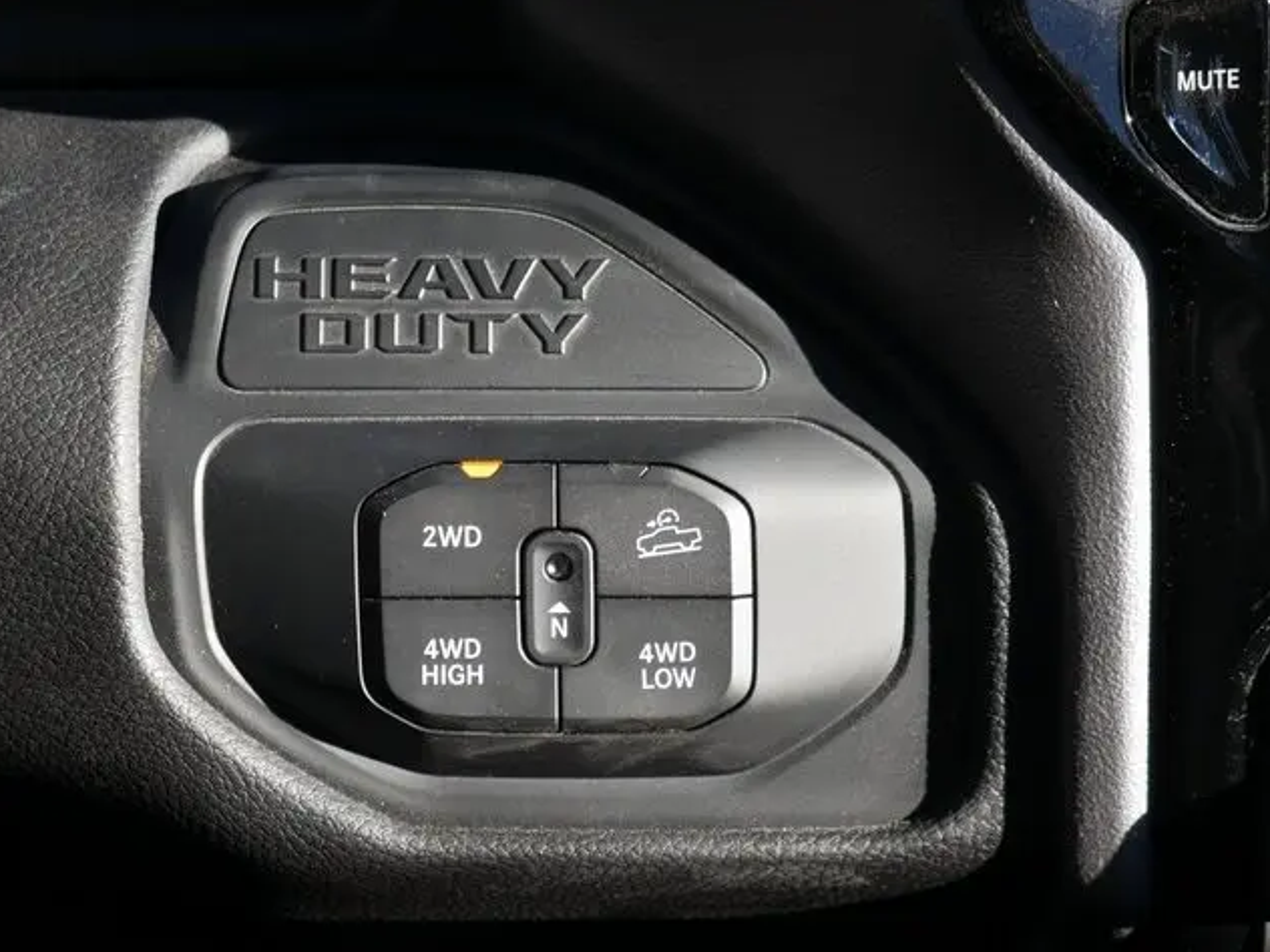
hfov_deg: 26.0
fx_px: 2752
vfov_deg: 19.6
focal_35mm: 75
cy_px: 473
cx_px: 631
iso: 250
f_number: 5.5
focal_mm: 37
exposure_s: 1/80
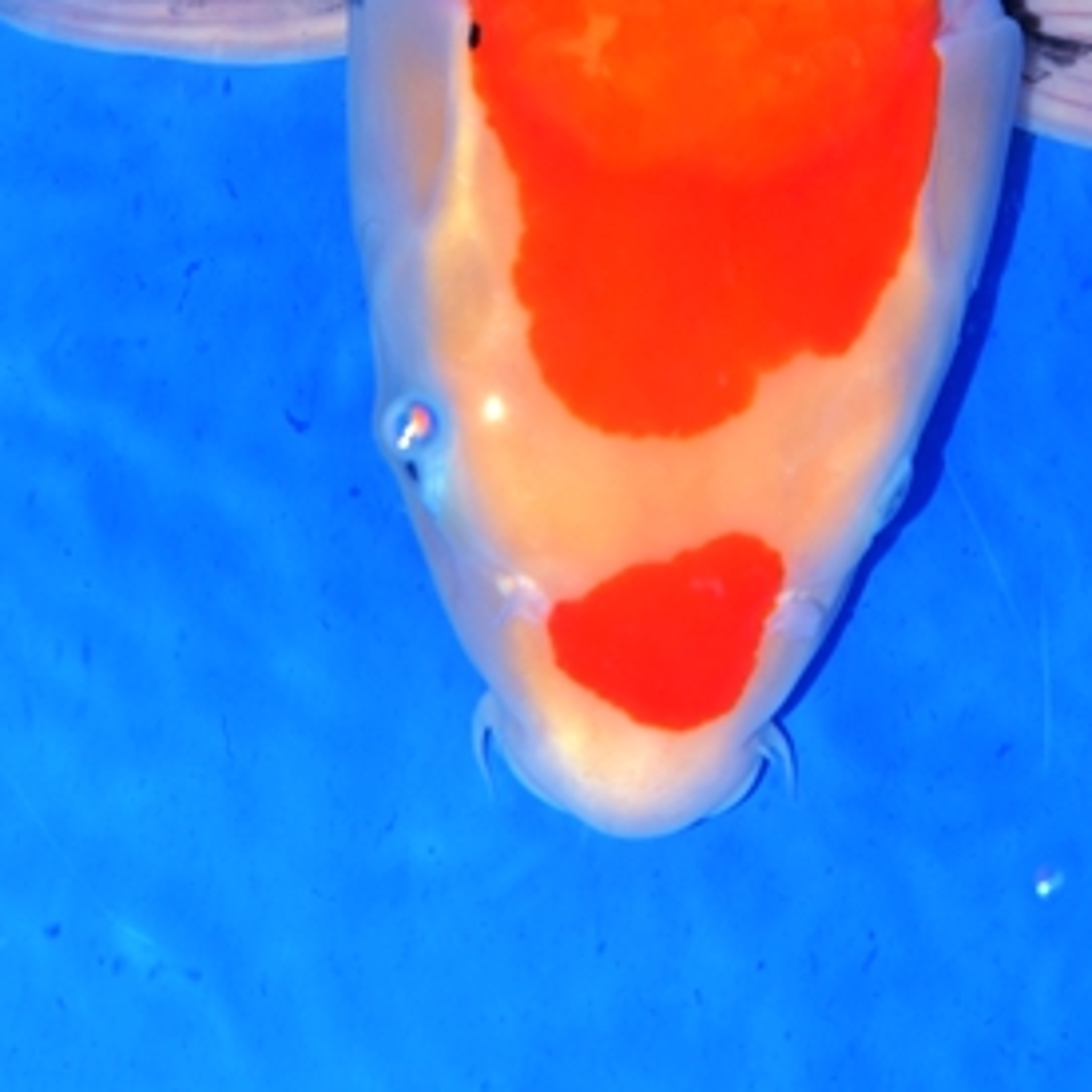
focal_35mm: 136
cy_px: -729
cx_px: 905
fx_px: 4854
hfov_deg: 12.8
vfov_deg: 12.0
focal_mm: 42
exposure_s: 1/100
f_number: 4.5
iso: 100
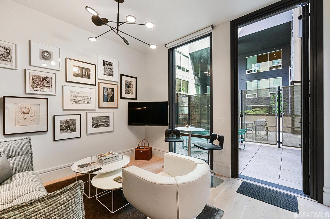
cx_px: 165
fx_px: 137
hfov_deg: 100.4
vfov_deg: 77.2
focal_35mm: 15
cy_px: 110
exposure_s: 1/15
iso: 400
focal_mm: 15
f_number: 11
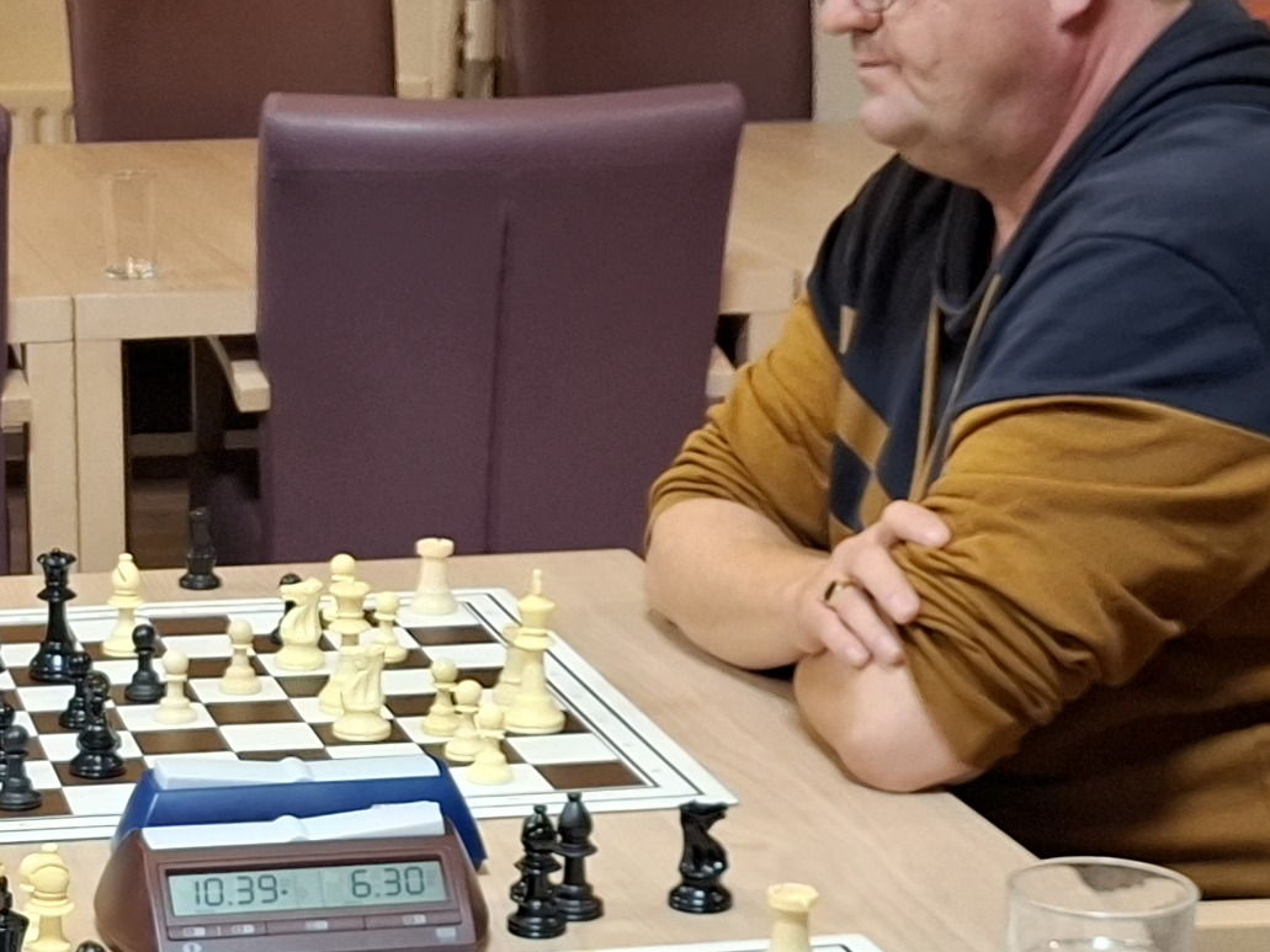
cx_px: 286
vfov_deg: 16.1
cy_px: 823
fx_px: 3338
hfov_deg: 21.3
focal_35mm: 91
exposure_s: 1/33
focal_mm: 5.54
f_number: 1.8
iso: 250
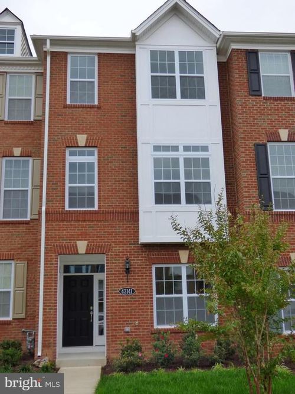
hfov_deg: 36.8
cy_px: 197
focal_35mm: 39
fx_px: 443
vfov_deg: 47.9
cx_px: 148
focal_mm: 6.8
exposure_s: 1/400
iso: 200
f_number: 3.5
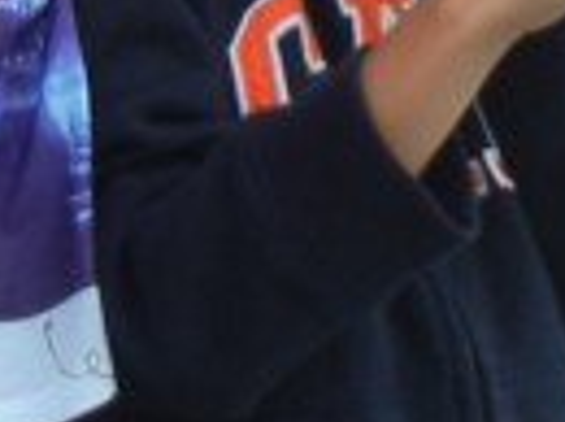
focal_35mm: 237
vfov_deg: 6.1
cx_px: 413
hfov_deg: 8.4
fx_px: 3861
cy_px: -326
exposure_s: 1/226
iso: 160
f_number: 7
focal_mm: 5.4
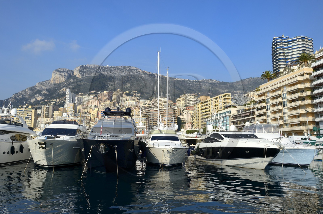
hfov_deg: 60.3
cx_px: 162
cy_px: 107
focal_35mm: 31
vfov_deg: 42.3
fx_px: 278
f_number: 11
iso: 200
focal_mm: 31
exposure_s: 1/320
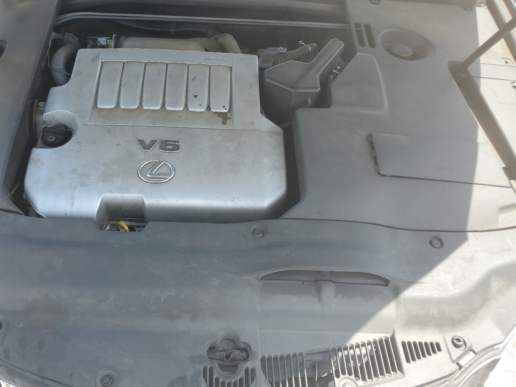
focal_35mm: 31
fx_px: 462
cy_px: 167
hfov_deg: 58.0
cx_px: 213
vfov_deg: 45.3
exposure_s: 1/667
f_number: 1.5
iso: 50
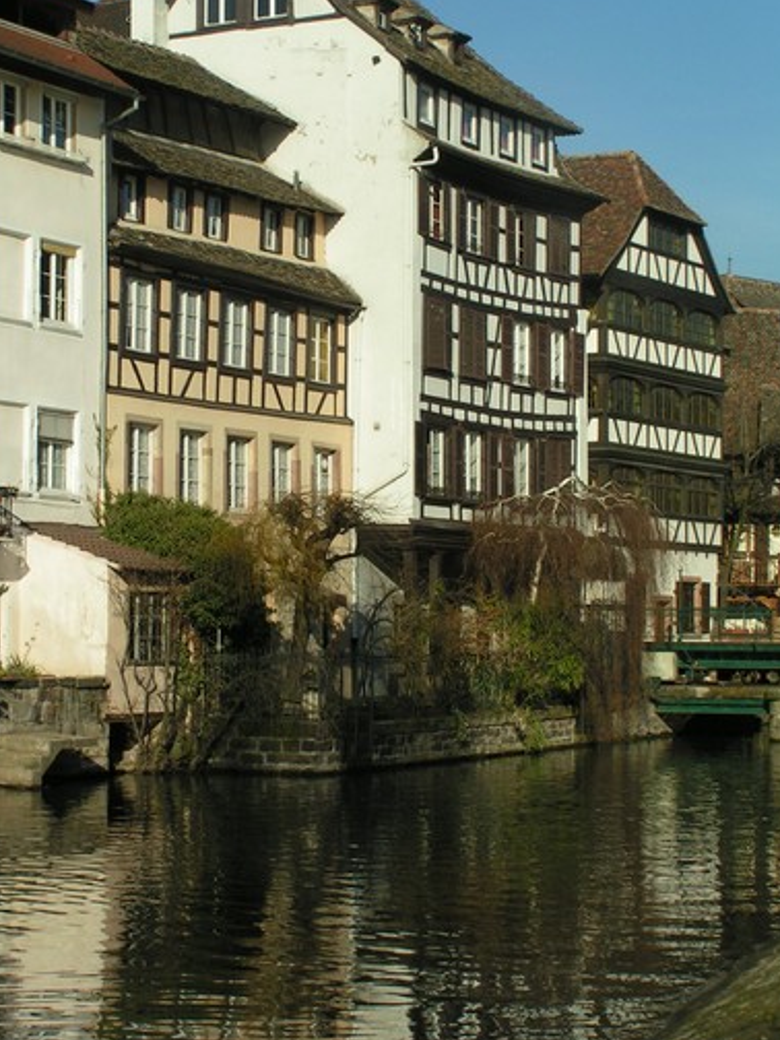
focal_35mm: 79
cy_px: 449
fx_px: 2373
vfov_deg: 24.7
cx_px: 357
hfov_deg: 18.7
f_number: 6.3
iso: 50
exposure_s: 1/400
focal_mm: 10
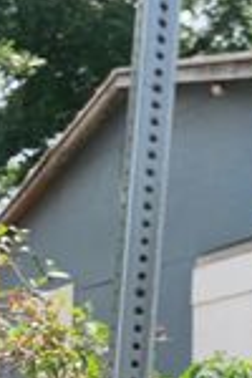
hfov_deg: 12.6
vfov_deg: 21.8
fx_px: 945
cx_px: 557
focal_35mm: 90
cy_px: 379
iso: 25
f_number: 1.8
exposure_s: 1/822
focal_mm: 4.25
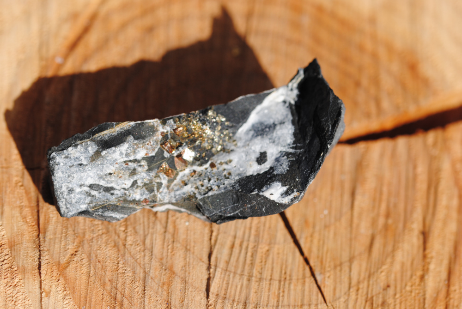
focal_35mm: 158
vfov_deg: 8.7
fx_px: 2023
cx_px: 231
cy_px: 154
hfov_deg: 13.0
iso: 100
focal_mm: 105
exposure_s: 1/640
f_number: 6.3
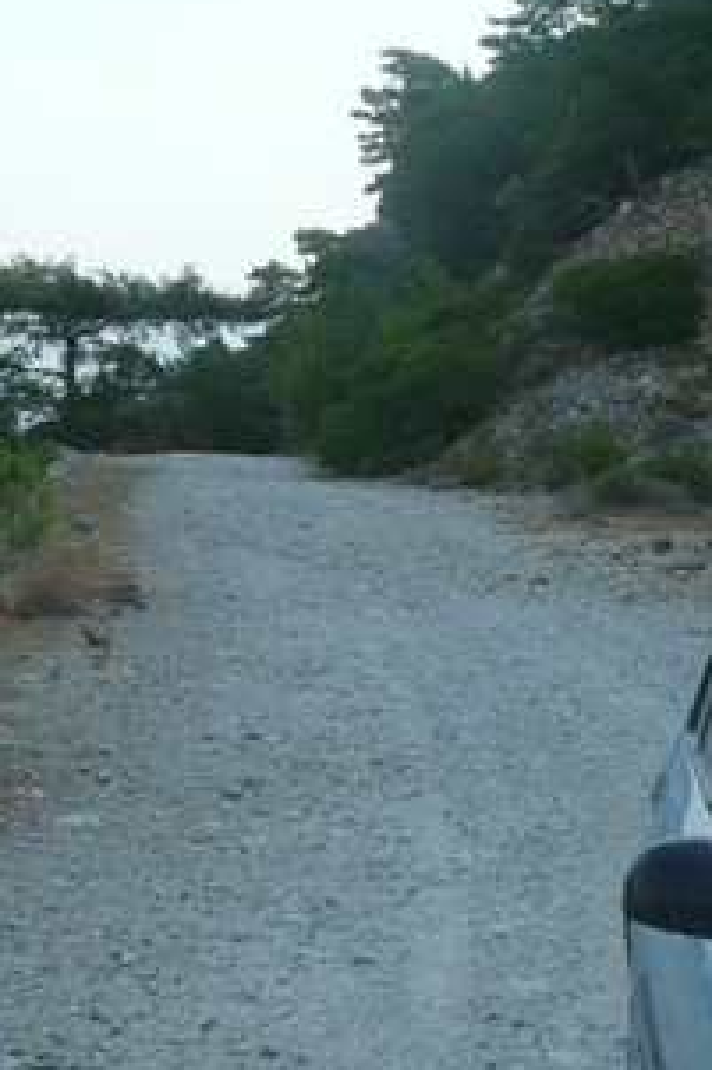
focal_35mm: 93
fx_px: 2762
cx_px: 312
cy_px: 517
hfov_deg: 14.7
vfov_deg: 21.9
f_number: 3.4
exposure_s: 1/400
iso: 100
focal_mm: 4.9
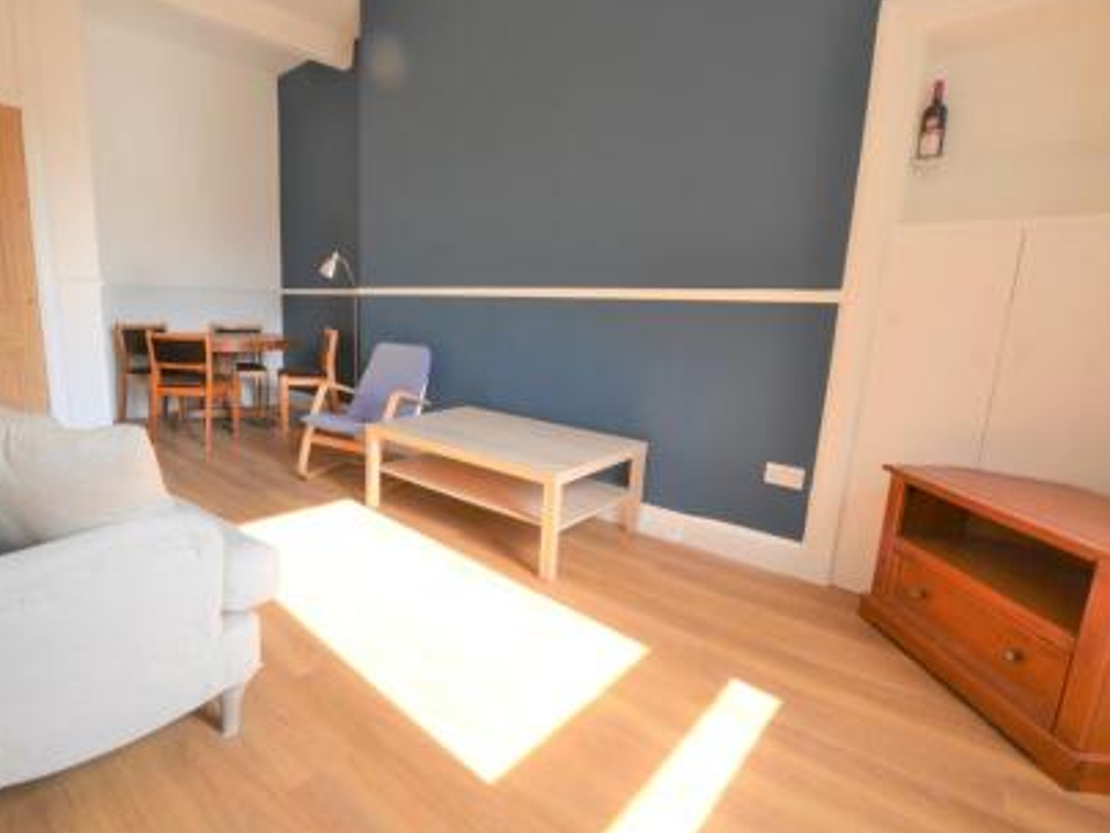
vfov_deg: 74.7
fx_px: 545
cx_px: 459
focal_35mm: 17
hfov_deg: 90.2
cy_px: 414
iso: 100
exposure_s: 1/8
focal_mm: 10
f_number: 9
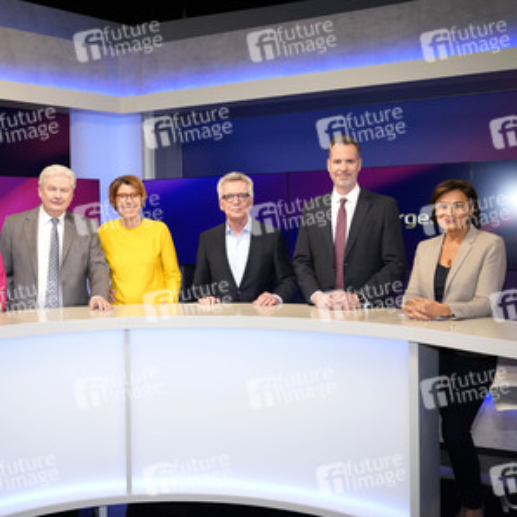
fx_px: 608
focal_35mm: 36
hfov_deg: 44.8
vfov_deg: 46.0
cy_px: 258
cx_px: 141
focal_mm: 28
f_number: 5
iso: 2000
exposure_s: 1/160
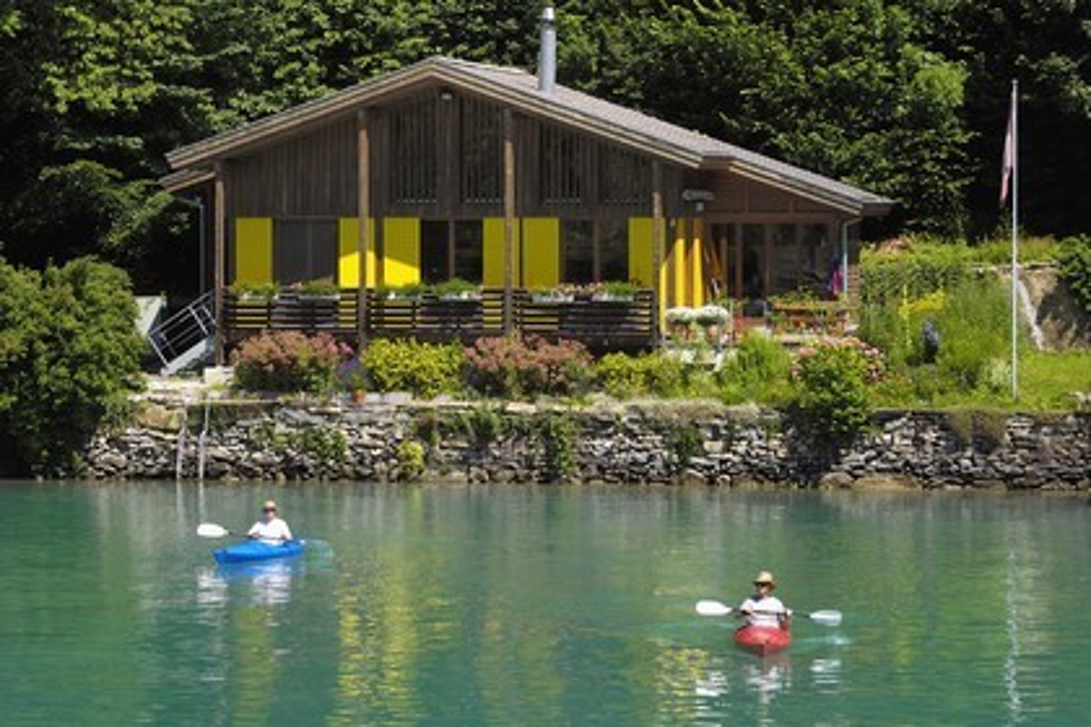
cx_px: 546
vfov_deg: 9.6
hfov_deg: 14.4
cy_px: 364
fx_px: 4318
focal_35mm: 142
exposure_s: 1/400
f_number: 4.8
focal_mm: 95
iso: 125
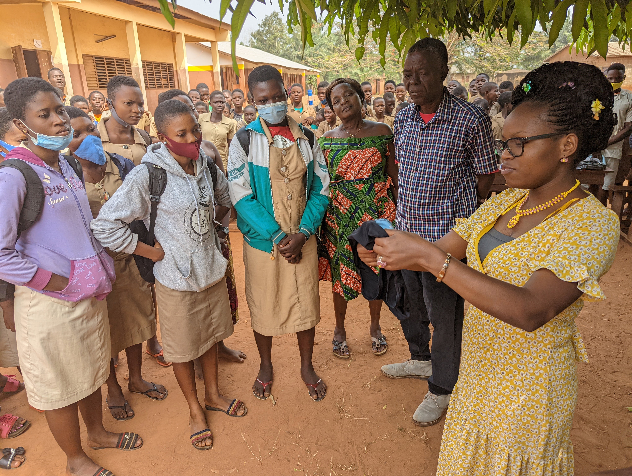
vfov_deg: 56.9
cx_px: 316
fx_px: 439
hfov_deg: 71.5
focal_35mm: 24
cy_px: 238
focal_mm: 6.81
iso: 30
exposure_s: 1/510
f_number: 1.85
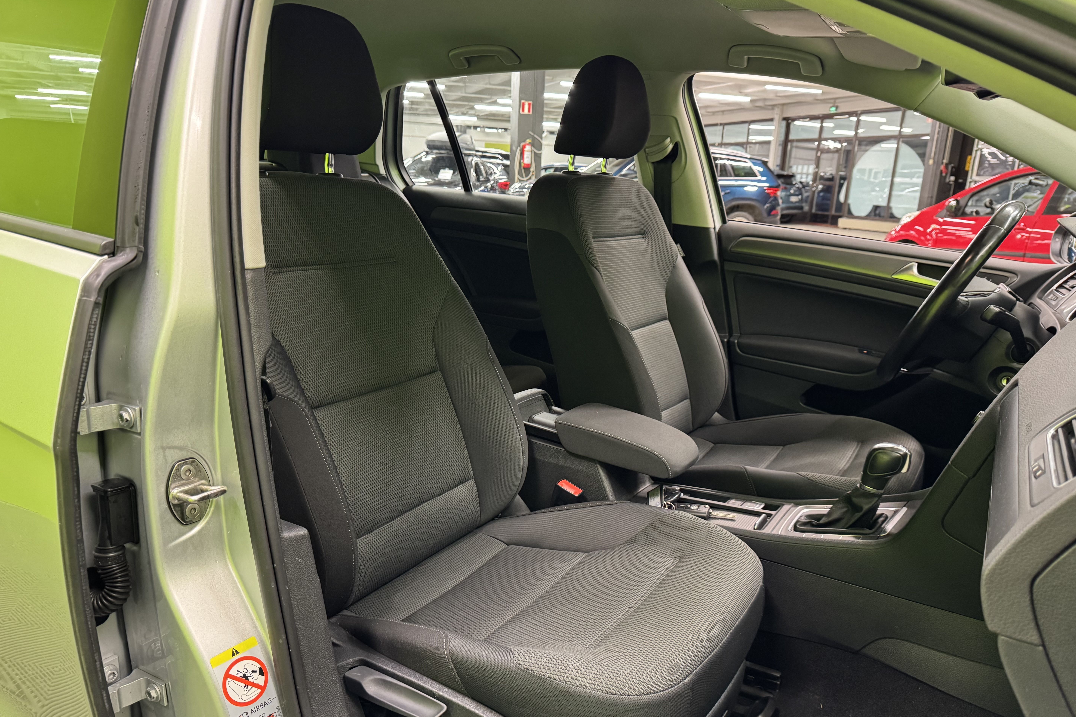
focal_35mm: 25
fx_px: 747
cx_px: 537
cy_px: 398
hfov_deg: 71.5
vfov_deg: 51.2
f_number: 1.78
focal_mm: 6.76
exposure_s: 1/50
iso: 500
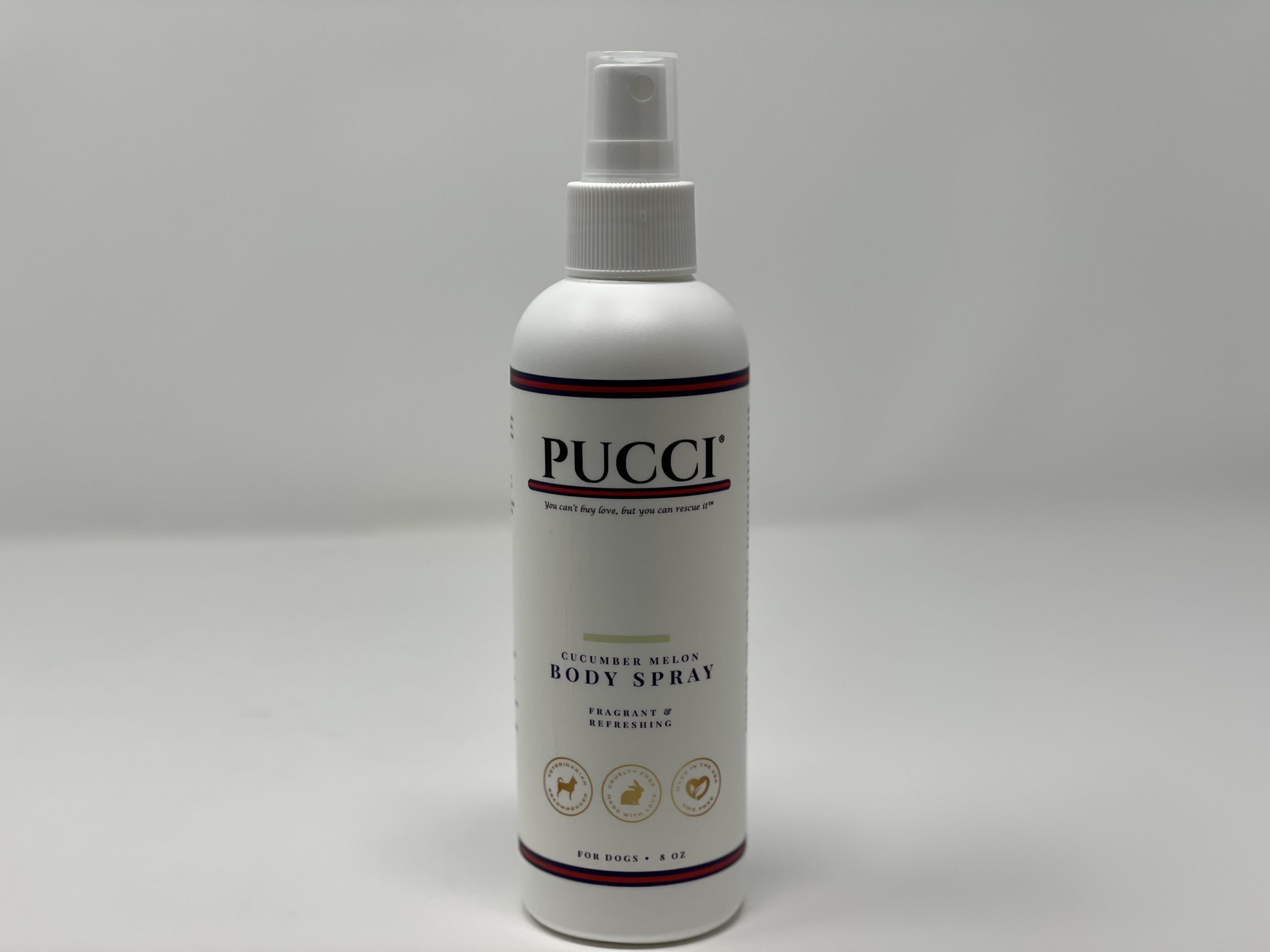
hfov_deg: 36.8
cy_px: 476
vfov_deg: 28.0
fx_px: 1908
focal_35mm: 52
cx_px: 635
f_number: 2
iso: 25
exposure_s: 1/163
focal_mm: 6
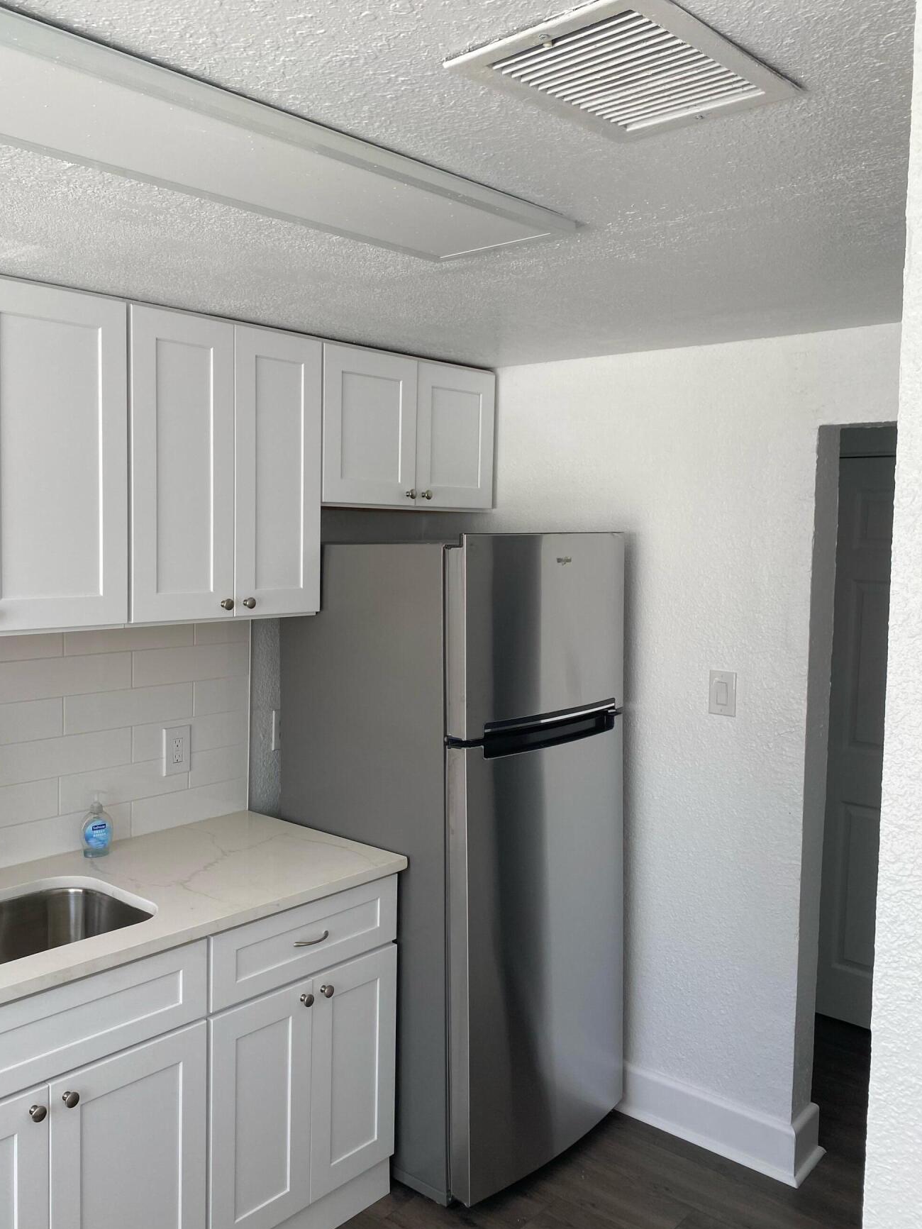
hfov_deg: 46.7
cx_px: 401
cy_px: 607
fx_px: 1065
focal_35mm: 30
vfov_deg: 60.0
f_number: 1.8
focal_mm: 4.25
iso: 32
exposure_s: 1/342
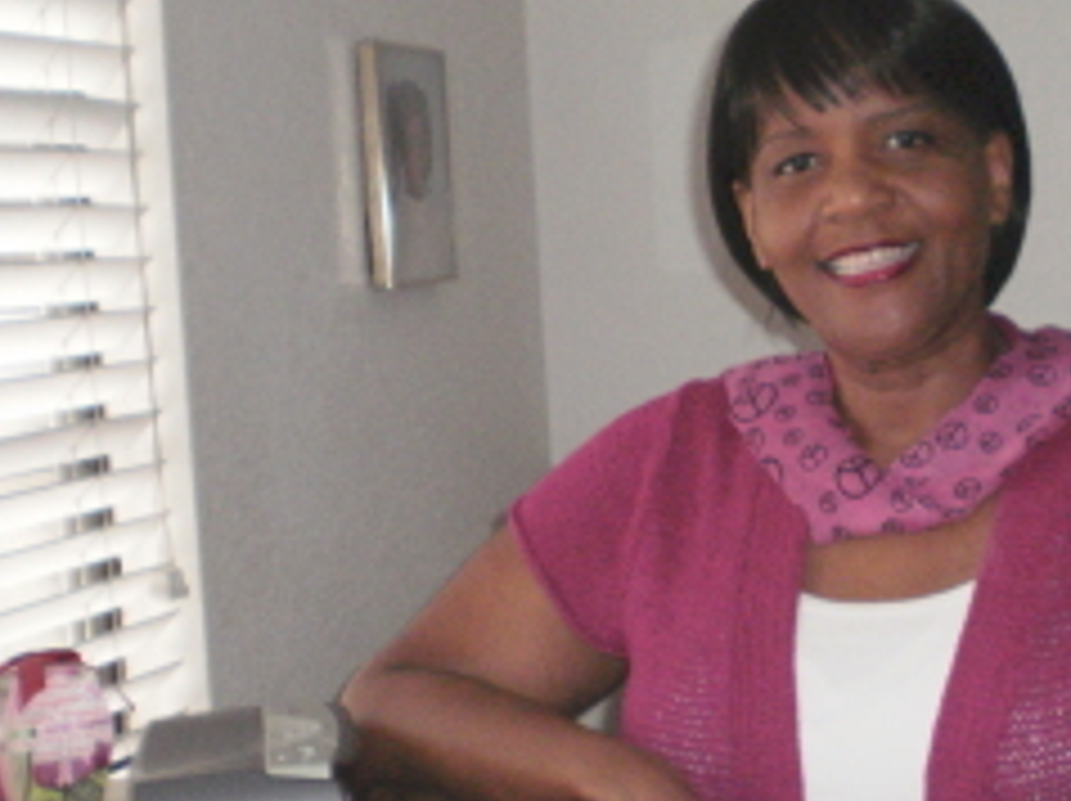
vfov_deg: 21.5
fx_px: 2102
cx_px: 855
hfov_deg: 28.0
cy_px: 551
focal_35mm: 68
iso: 400
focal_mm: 6.3
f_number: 3.1
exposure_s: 1/250
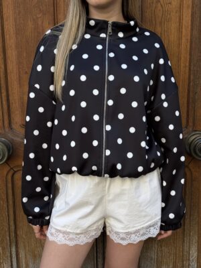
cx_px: 100
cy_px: 134
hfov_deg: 30.3
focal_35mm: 48
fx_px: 372
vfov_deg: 39.7
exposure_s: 1/641
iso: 100
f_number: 1.78
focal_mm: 6.76
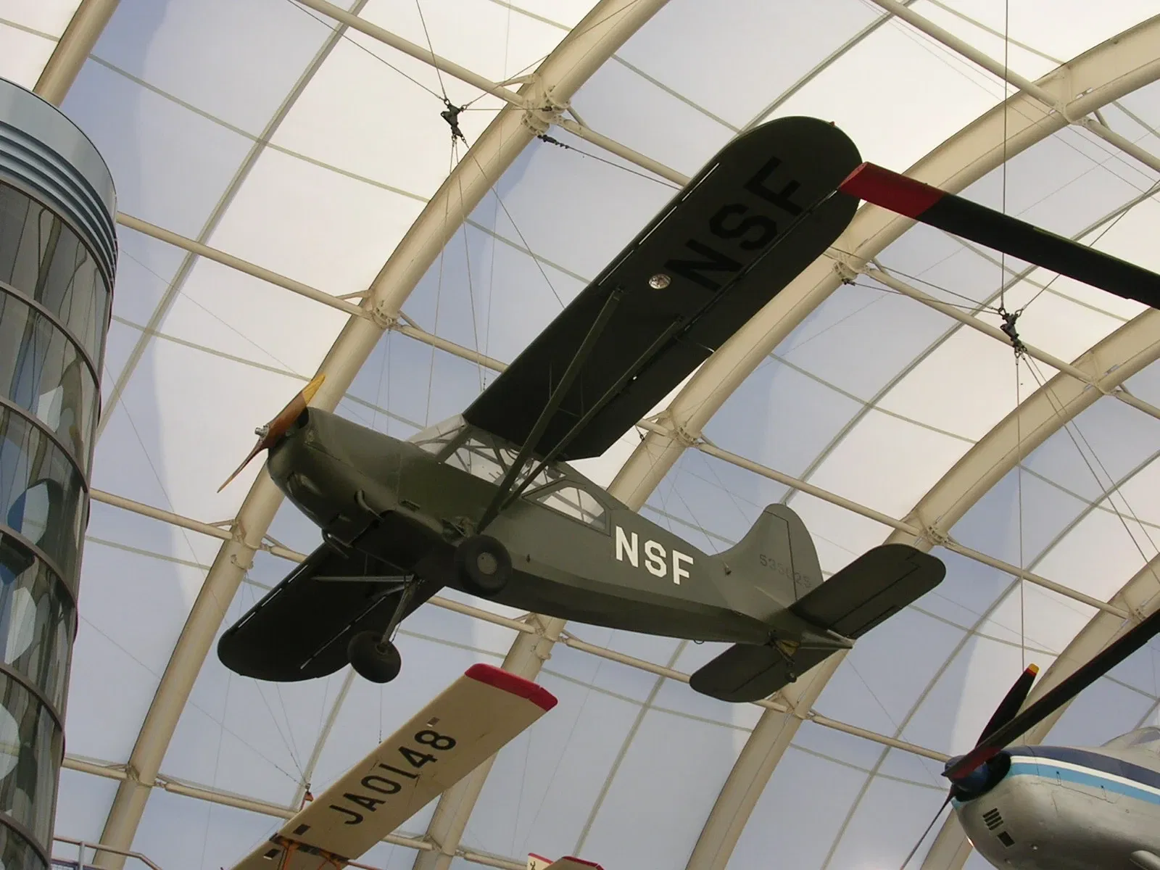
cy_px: 435
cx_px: 580
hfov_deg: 34.3
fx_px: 1877
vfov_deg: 26.1
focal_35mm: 56
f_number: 3.3
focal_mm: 8.5
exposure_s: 1/80.4
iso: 50
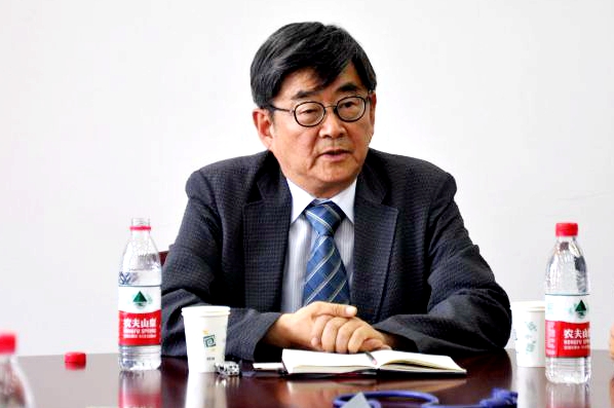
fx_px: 2299
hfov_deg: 15.2
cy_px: 204
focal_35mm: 135
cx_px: 307
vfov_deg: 10.1
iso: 640
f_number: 5.6
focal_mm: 90
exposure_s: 1/80
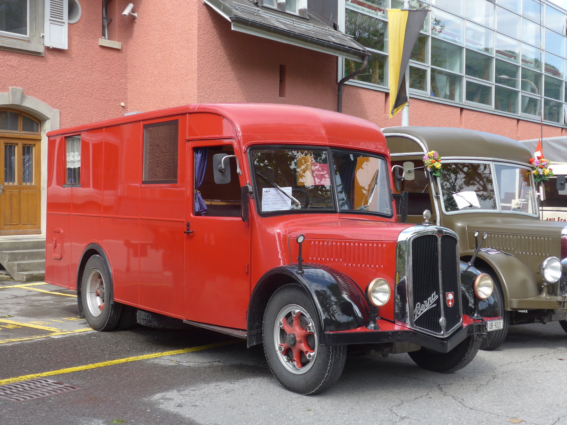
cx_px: 284
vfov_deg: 29.7
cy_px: 212
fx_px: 803
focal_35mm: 49
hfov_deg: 38.9
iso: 80
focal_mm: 10.1
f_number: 3.2
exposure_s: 1/320
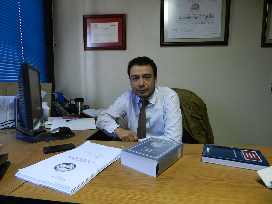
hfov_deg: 73.9
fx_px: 181
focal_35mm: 23
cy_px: 102
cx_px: 136
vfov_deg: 58.9
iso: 400
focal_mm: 4
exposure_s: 1/30
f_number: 3.4
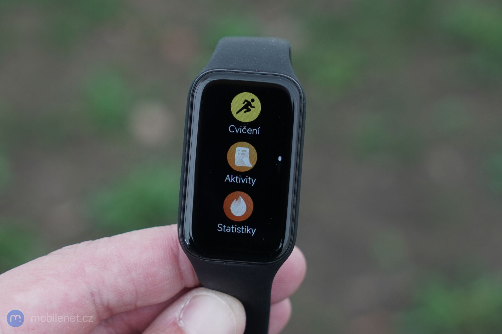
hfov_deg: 30.5
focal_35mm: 66
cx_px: 251
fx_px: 920
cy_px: 167
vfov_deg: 20.6
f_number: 6.3
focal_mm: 66
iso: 400
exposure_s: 1/160
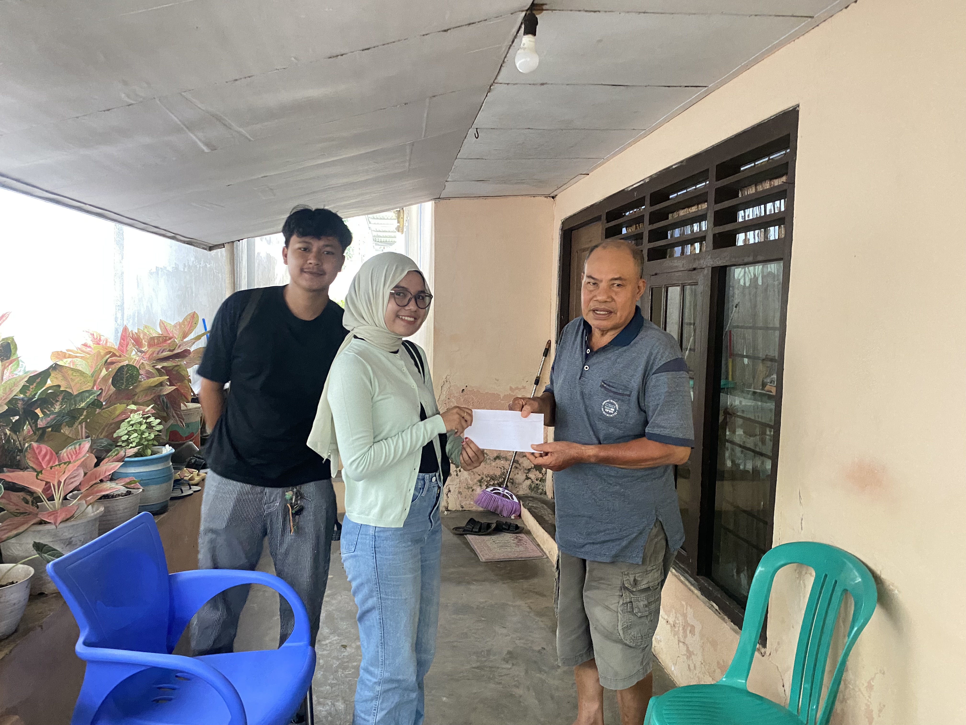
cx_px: 483
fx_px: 726
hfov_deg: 67.3
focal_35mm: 26
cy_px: 362
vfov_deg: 53.1
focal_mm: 4.25
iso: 640
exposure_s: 1/33
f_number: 1.8
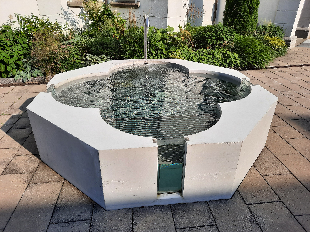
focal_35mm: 25
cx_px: 155
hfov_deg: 69.4
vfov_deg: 54.9
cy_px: 116
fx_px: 224
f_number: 2
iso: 32
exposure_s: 1/1131
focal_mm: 4.6
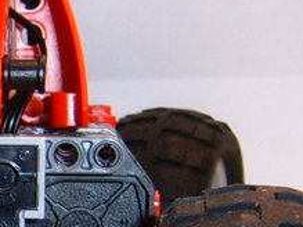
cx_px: -199
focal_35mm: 178
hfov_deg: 10.6
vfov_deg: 8.3
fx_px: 1557
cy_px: 249
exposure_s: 1/30
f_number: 2.8
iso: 141
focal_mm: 5.8
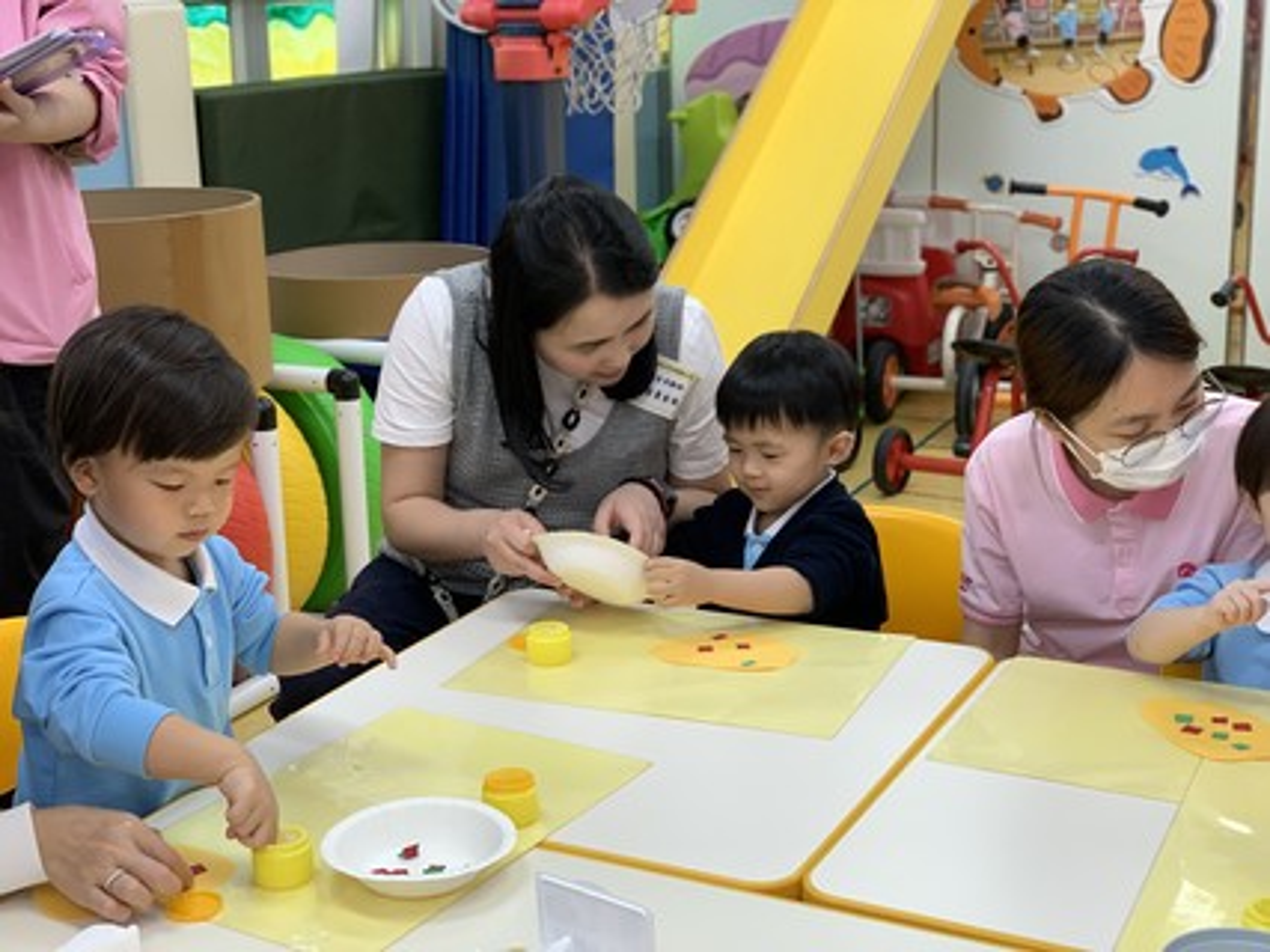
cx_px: 635
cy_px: 476
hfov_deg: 36.8
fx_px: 1907
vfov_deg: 28.0
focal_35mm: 52
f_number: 2.4
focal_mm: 6
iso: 80
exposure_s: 1/122
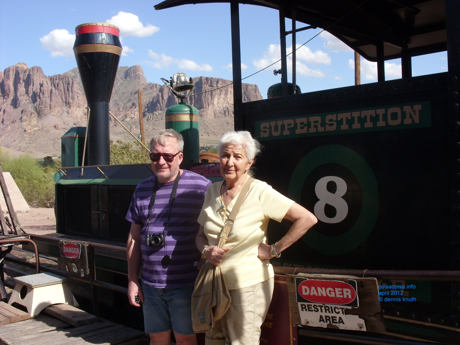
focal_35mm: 38
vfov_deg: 37.7
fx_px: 505
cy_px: 172
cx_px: 230
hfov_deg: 49.0
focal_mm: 6.3
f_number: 4.9
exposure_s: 1/323
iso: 50
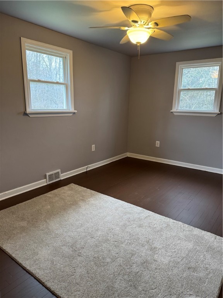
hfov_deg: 56.8
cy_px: 149
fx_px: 206
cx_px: 112
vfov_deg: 71.6
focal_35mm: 24
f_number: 1.78
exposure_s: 1/60
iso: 160
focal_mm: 6.76
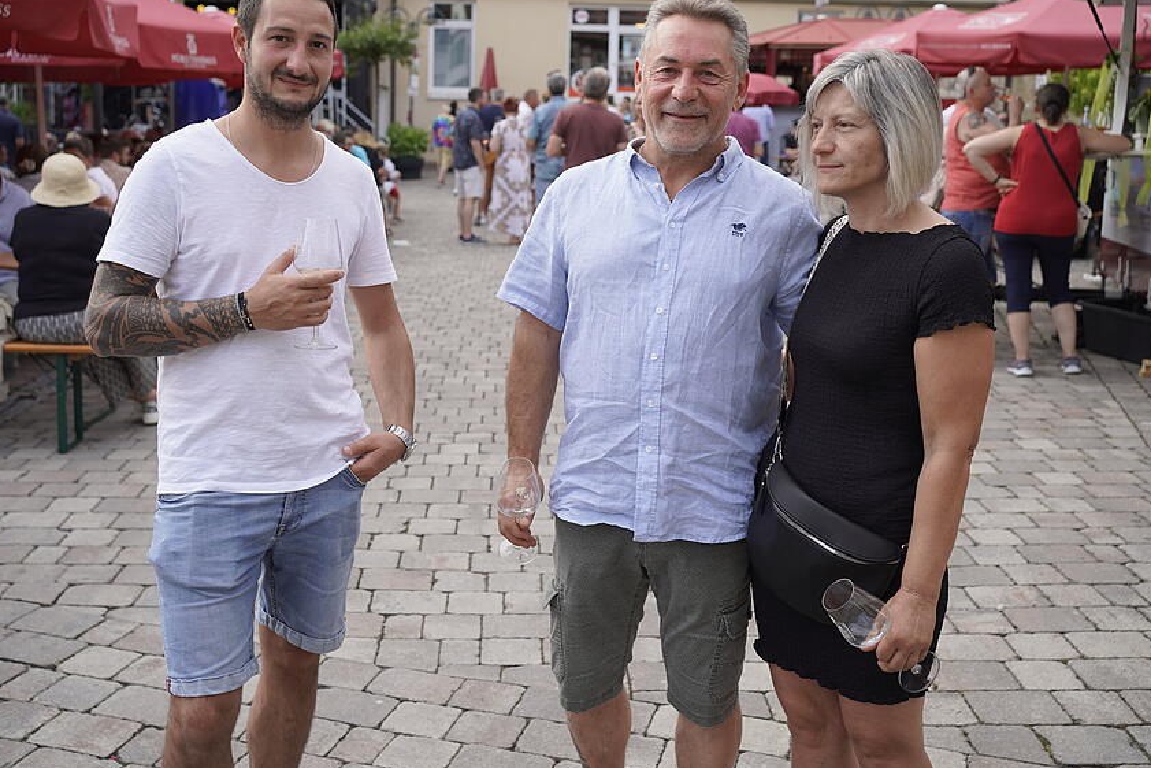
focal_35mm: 39
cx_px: 543
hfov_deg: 49.5
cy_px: 348
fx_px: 1247
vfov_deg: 34.2
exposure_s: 1/200
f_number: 4
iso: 100
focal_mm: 35
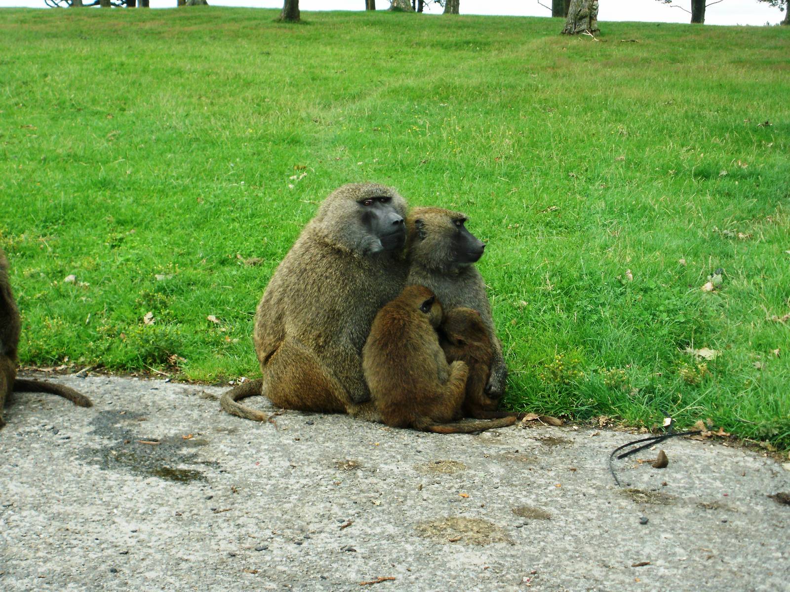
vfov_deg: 22.9
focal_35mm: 64
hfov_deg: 30.3
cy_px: 296
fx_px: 1461
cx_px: 395
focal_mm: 11.2
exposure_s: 1/125
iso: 100
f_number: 4.6
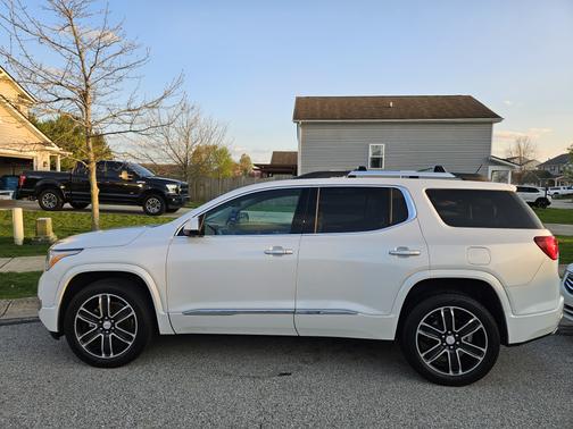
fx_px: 381
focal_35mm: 23
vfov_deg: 58.9
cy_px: 214
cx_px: 286
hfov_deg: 73.9
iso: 25
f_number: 1.8
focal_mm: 5.4
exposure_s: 1/321
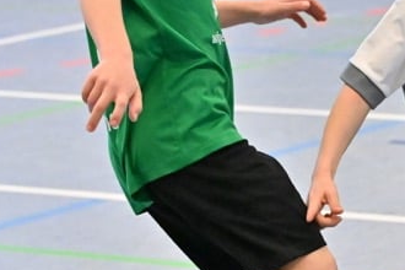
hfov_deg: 7.0
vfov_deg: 4.7
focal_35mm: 291
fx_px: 3273
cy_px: 180
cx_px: 544
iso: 8000
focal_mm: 75
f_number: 3.5
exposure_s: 1/1000
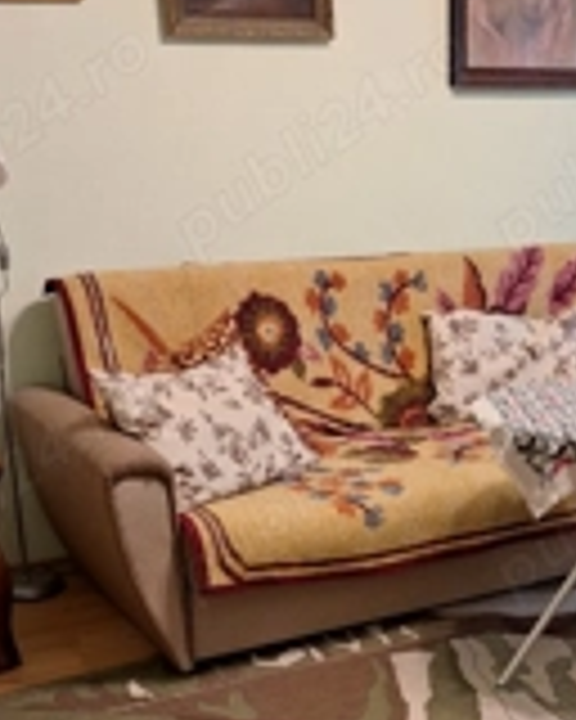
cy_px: 558
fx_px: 1193
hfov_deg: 26.6
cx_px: 472
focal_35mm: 56
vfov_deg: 32.8
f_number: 1.8
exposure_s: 1/50
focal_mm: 5.54
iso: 250
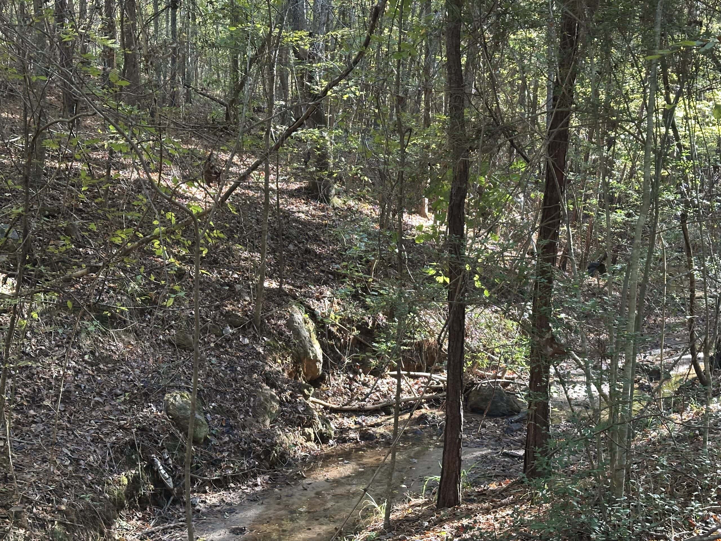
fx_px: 1000
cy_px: 270
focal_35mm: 48
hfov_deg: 39.7
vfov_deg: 30.3
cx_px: 360
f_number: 1.78
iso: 200
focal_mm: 6.86
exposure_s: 1/60
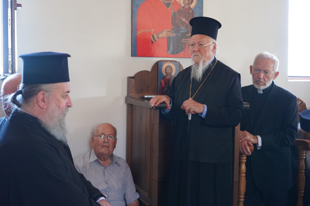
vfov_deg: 26.0
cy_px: 103
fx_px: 448
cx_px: 155
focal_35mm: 52
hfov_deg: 38.2
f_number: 4
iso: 2500
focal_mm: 52
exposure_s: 1/160
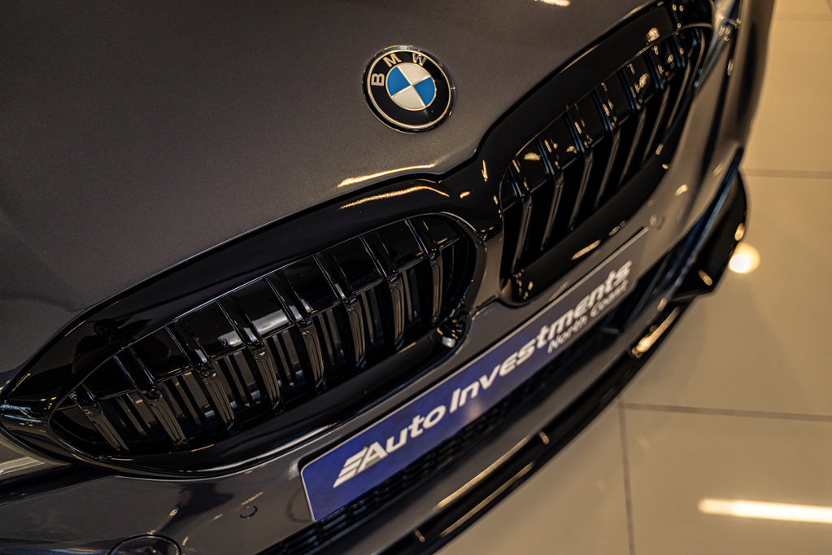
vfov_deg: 35.9
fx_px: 855
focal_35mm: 37
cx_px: 416
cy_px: 278
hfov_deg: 51.9
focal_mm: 37
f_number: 2.8
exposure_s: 1/100
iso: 320
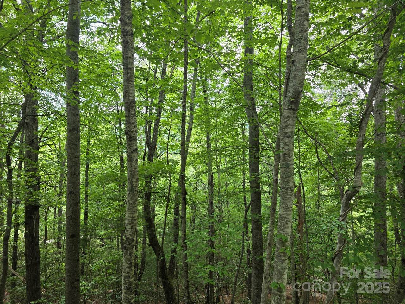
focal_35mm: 23
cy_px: 152
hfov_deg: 73.9
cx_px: 202
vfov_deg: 58.9
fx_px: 269
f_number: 1.7
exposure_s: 1/180
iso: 64
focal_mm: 6.3
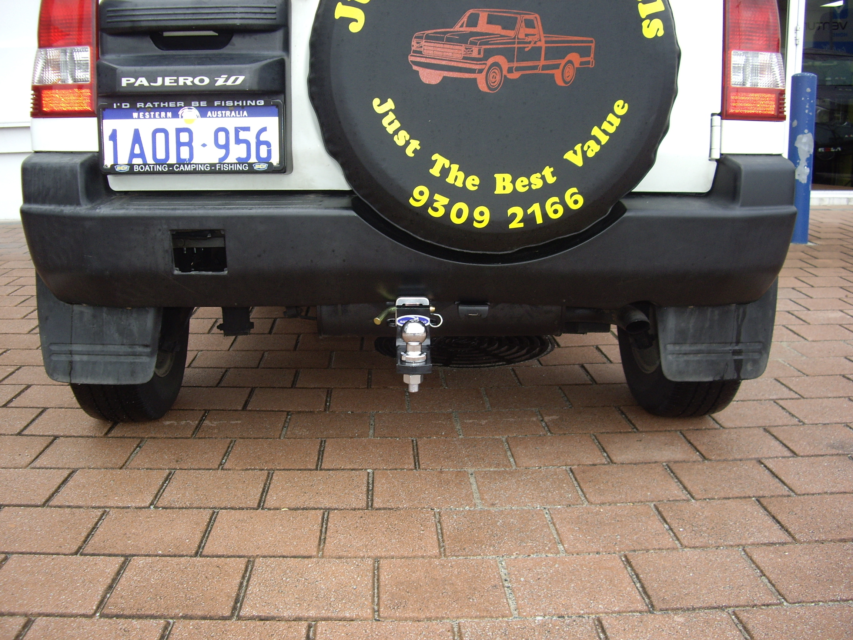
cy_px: 320
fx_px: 936
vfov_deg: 37.7
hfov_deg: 49.0
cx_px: 426
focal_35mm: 38
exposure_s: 1/60
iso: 100
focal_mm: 7.9
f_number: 2.8
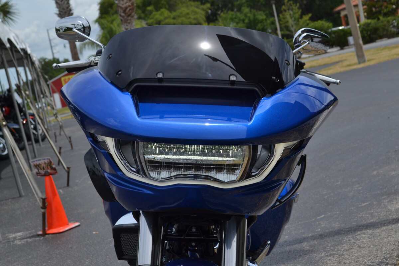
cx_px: 200
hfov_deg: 24.6
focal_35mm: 82
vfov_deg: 16.6
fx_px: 914
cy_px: 133
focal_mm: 55
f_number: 9
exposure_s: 1/320
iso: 100
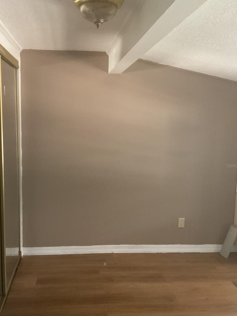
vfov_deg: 51.3
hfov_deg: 39.6
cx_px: 102
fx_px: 329
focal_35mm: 36
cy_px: 165
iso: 250
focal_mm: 3
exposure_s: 1/30
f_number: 1.8
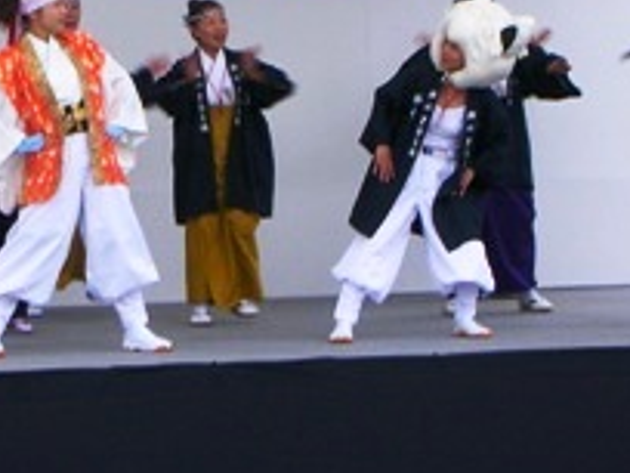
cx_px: 56
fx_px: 4168
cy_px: 9
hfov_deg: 8.6
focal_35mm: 229
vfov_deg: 6.5
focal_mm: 12.2
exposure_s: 1/41.1
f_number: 4.4
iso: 50
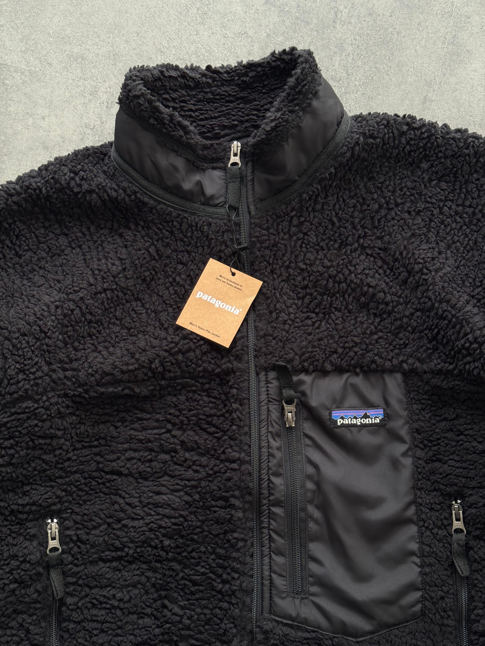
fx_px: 897
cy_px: 323
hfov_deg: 30.3
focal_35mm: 48
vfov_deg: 39.7
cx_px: 242
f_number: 1.78
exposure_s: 1/140
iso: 80
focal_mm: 6.76
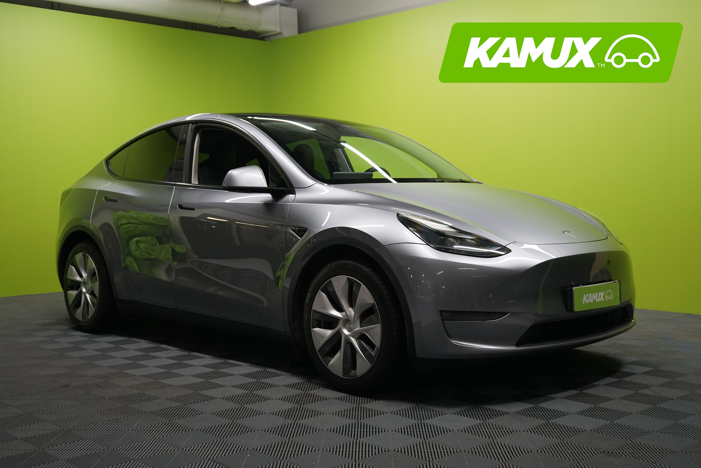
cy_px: 234
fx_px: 798
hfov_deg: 47.4
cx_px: 350
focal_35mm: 41
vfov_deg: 32.6
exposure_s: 1/50
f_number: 4.5
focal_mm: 41
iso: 1250
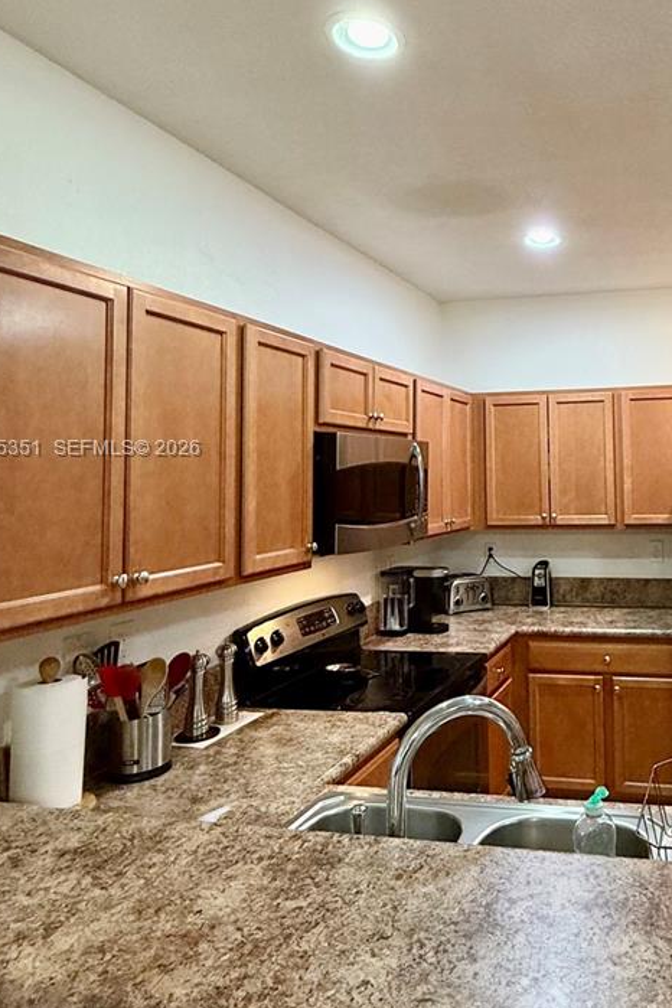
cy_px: 450
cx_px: 583
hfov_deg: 47.1
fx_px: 700
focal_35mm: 25
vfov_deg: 71.3
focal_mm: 2.22
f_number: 2.2
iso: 400
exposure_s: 1/60
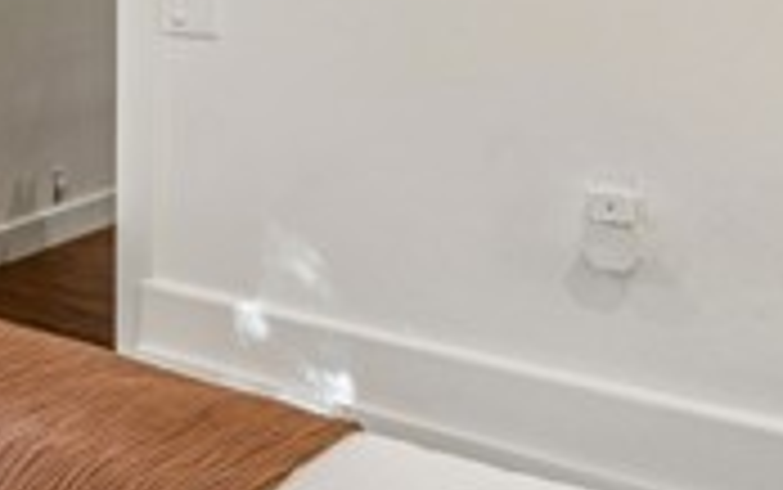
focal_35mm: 61
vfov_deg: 20.1
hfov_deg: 23.1
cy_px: -94
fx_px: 1297
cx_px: -531
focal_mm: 16.2
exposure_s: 1.3
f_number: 13
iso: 100
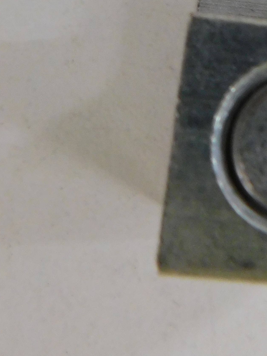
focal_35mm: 63
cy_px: -5
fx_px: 648
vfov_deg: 28.7
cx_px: 265
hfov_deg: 22.4
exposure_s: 1/13
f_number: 3
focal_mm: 4
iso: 400
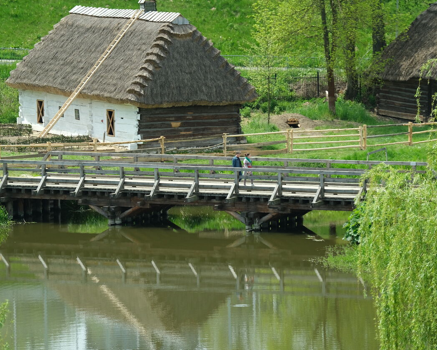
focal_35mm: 233
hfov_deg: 8.3
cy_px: 175
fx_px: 3014
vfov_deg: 6.6
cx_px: 203
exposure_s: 1/1000
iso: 500
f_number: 4.5
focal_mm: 137.5
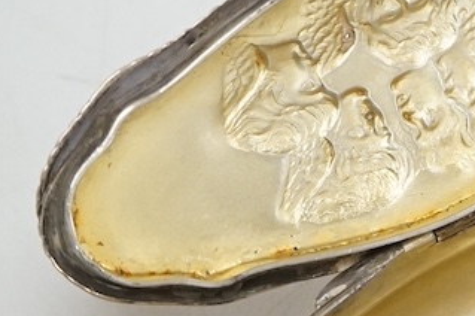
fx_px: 3335
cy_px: 1
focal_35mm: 253
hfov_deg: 7.6
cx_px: 1176
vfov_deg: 5.4
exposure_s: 1/125
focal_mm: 47
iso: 2500
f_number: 8
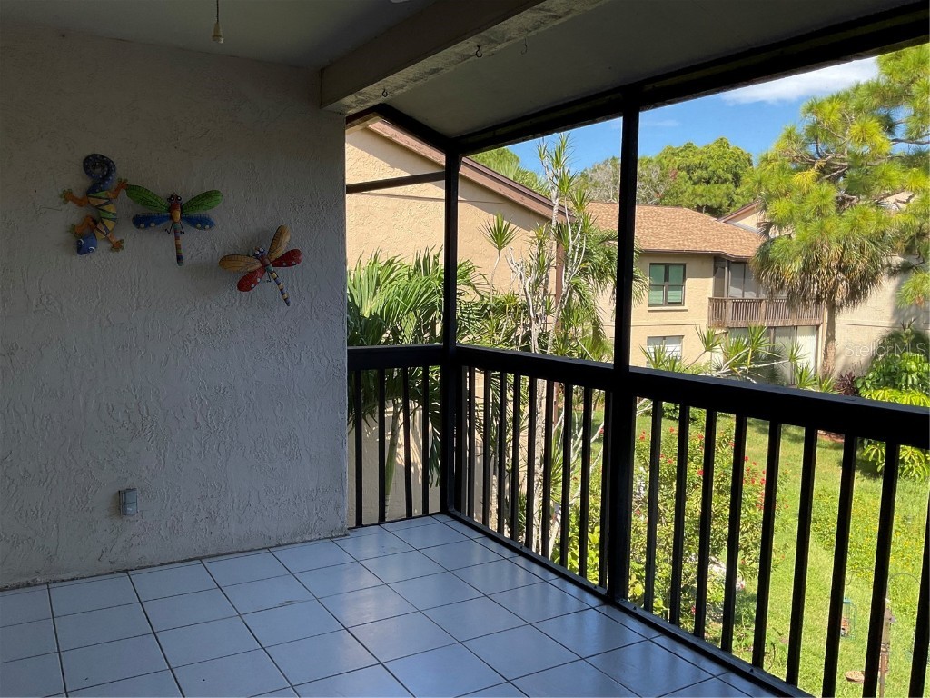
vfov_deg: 48.2
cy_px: 349
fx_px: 779
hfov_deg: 61.7
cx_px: 465
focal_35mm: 29
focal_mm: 3
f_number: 1.8
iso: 16
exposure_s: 1/320
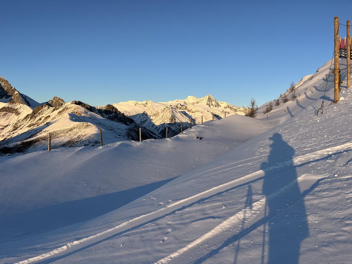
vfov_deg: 53.1
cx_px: 176
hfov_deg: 67.3
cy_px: 132
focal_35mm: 26
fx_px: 264
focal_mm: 5.1
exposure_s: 1/1695
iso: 50
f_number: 1.6
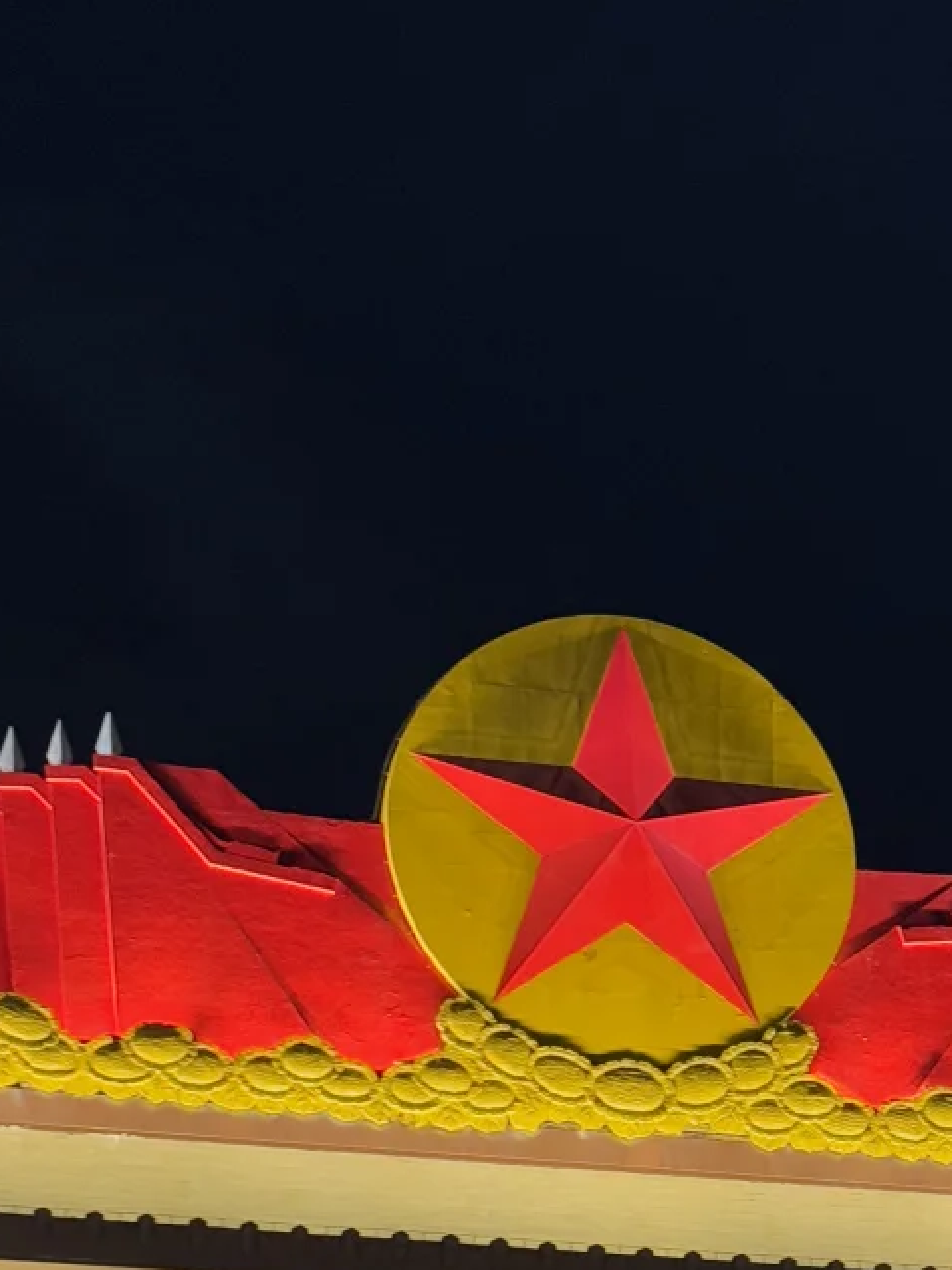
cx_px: 645
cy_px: 1314
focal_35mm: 108
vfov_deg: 17.7
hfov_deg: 13.7
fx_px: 3960
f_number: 1.78
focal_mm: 6.76
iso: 100
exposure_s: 1/50
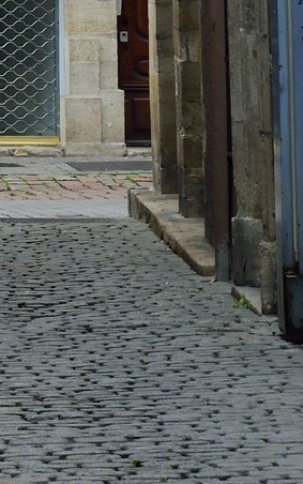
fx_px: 5001
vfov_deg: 5.4
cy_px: -662
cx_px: -343
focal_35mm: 379
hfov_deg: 3.4
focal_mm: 70
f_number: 14
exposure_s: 1/160
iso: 800
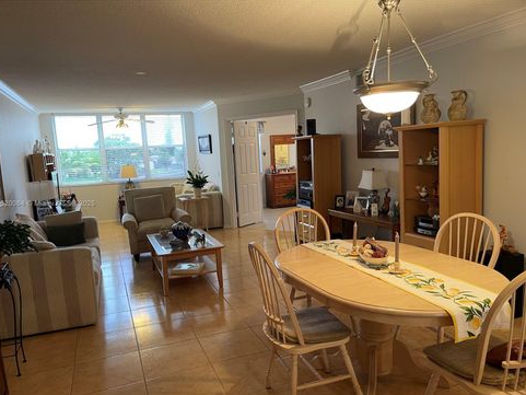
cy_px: 204
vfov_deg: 53.1
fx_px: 395
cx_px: 259
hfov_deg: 67.3
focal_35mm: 26
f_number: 1.6
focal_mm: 5.1
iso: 125
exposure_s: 1/60
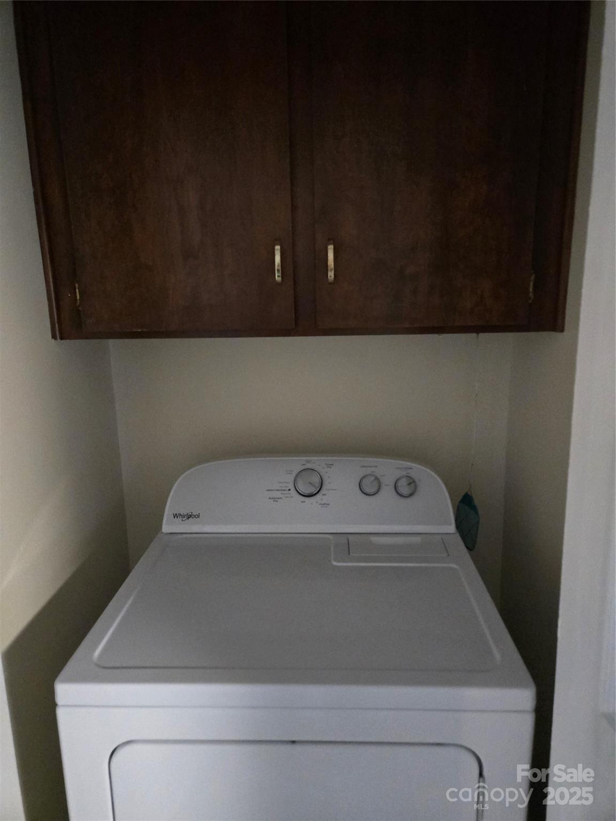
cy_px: 410
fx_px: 546
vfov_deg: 73.9
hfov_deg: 58.9
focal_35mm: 23
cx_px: 308
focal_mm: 5.4
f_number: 1.8
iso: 1600
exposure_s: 1/24
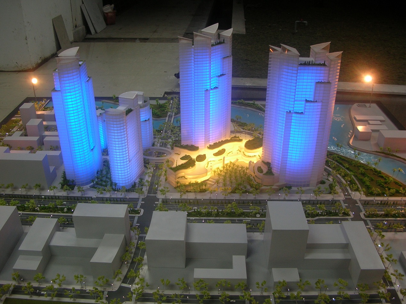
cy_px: 152
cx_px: 203
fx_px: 410
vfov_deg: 40.7
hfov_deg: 52.7
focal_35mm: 35
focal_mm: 5.8
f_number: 2.8
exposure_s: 1/25
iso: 50
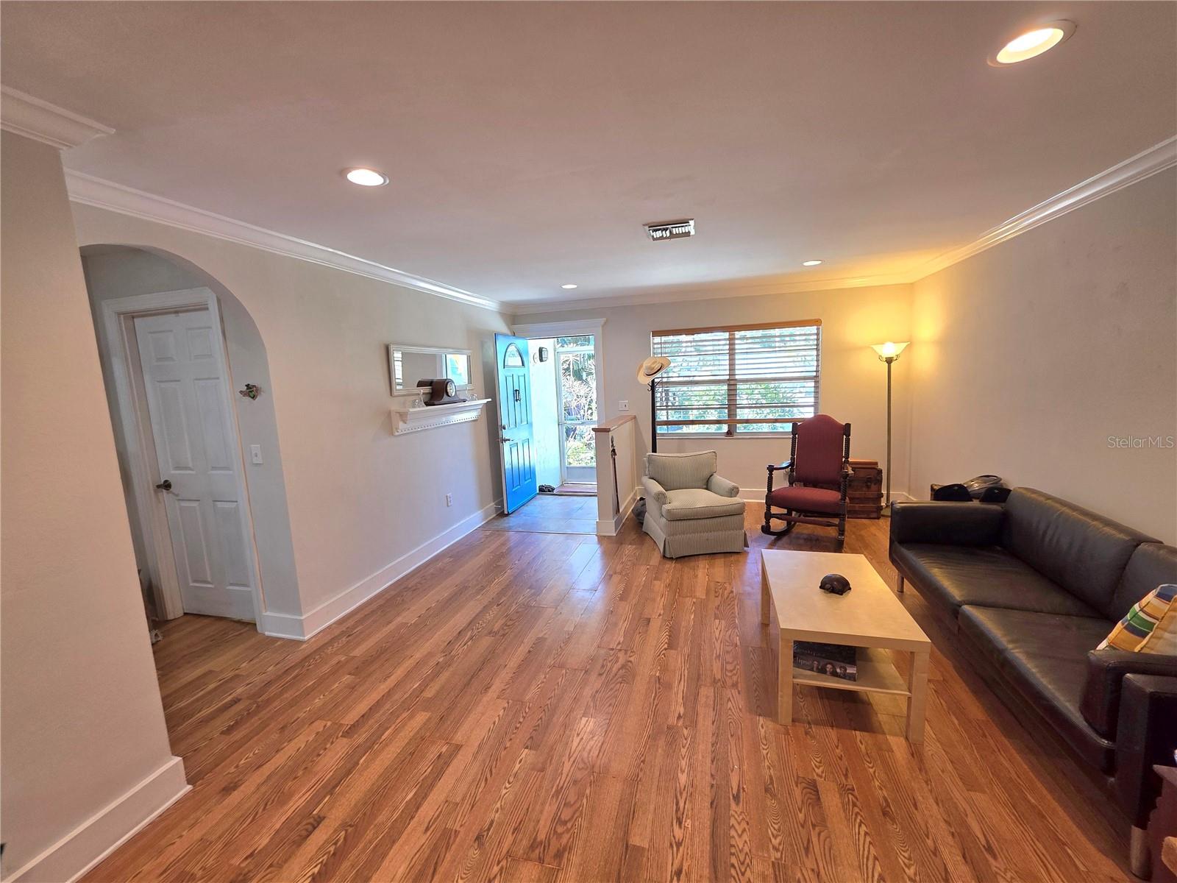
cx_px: 588
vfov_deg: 89.9
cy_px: 442
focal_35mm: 13
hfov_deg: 106.2
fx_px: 442
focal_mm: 2.2
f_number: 1.9
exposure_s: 1/50
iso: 80
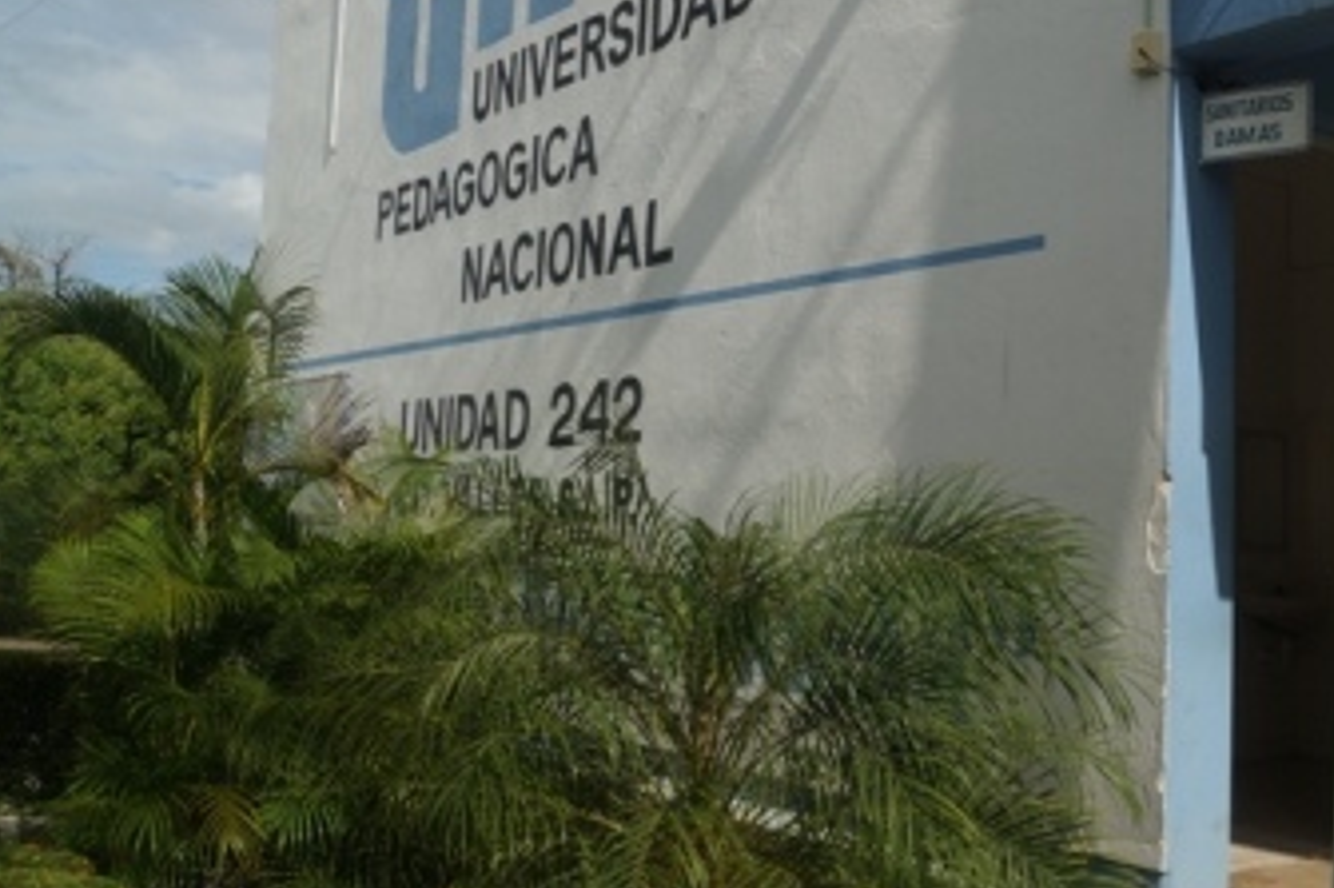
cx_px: 751
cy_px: 334
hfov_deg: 45.4
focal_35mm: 43
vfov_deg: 31.0
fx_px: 1593
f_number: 8
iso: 100
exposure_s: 1/250
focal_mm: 22
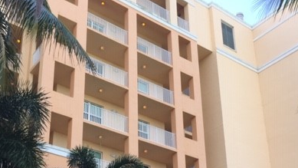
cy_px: 170
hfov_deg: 39.8
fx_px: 411
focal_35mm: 52
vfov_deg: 22.2
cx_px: 131
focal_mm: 4.15
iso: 32
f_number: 2.2
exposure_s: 1/444
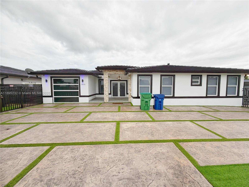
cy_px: 94
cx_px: 124
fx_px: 101
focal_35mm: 14
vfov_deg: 85.7
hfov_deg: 102.1
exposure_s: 1/195
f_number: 2.2
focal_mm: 2.22
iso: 40
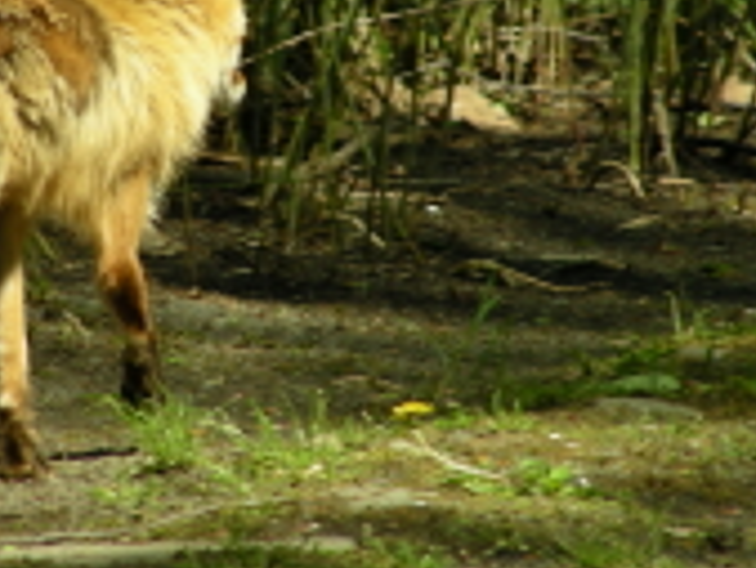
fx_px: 19648
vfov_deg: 1.7
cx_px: 219
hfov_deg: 2.2
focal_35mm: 899
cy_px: 174
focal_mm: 63.3
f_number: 3.5
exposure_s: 1/262
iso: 50
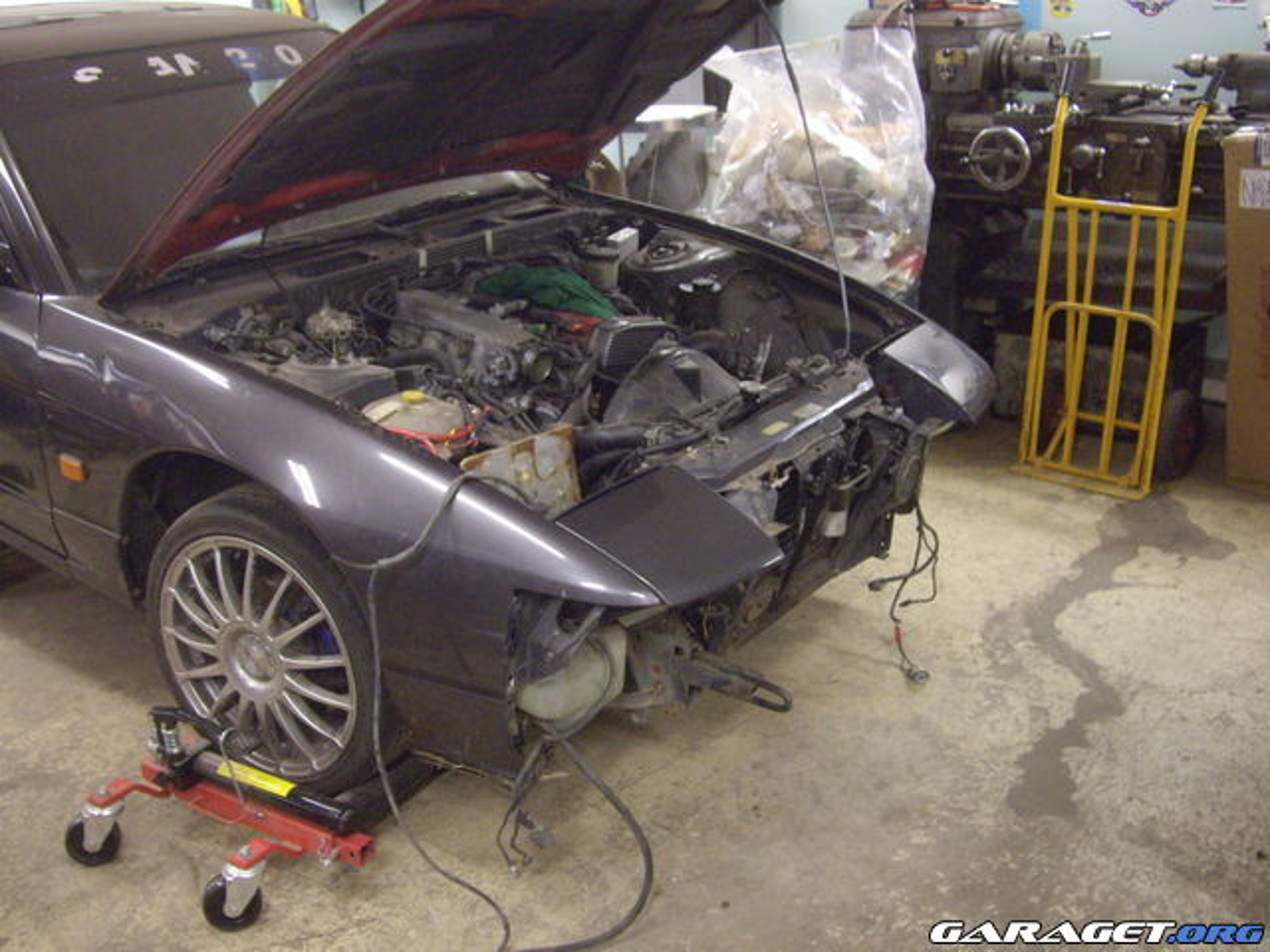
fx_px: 1394
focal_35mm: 38
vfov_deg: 37.7
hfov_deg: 49.0
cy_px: 476
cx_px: 635
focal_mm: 7.9
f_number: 2.8
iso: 400
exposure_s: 1/30
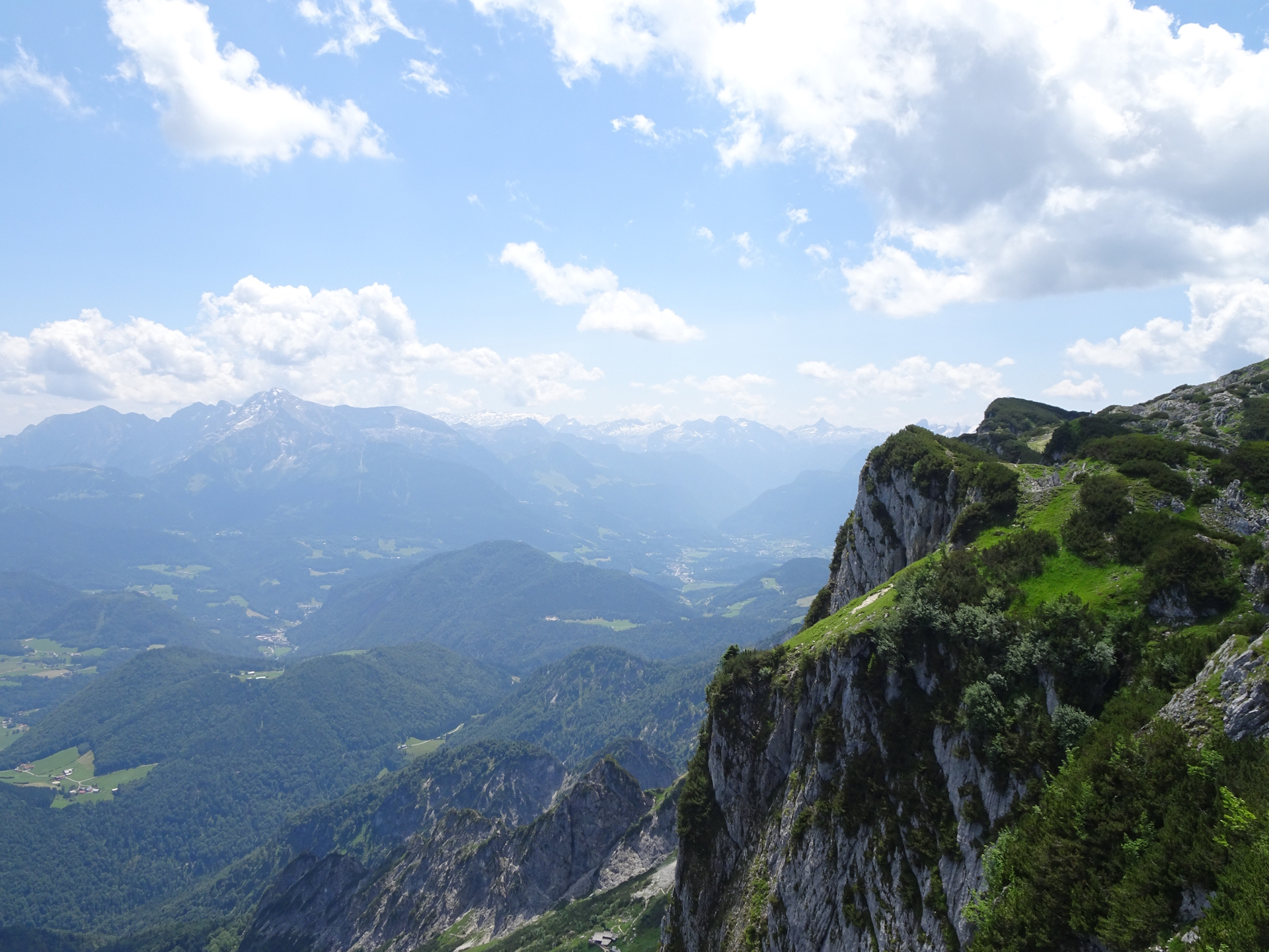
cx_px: 634
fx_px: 1063
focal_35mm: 29
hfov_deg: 61.7
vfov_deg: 48.2
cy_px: 476
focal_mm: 4.92
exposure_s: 1/800
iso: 80
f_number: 3.5
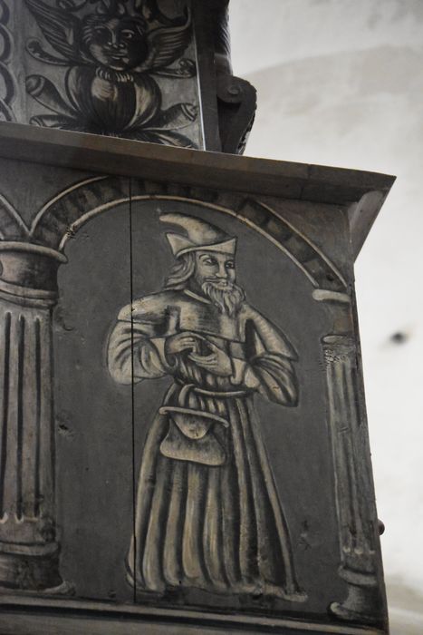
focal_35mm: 128
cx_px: 212
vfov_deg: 16.1
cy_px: 318
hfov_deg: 10.8
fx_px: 2246
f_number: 4.5
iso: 12800
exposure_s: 1/100
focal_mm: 85
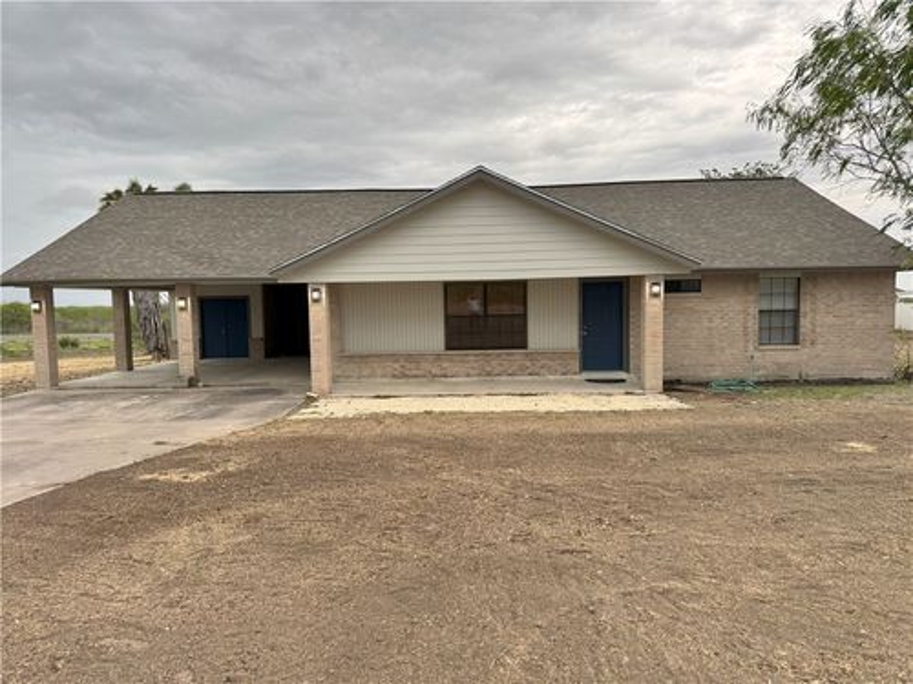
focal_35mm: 24
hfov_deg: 71.6
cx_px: 456
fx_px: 633
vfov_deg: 56.8
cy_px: 342
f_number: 1.78
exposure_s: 1/331
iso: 80
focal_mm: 6.76
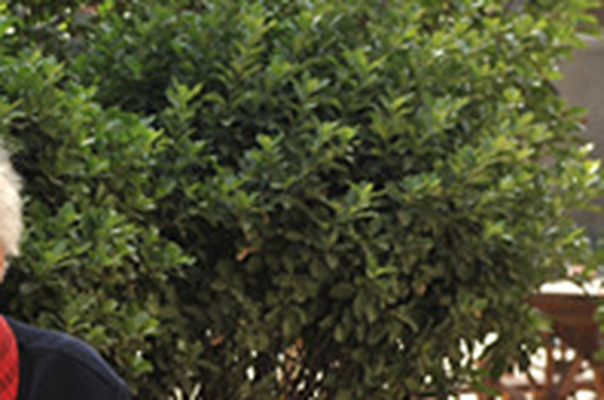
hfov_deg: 11.4
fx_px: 2963
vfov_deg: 7.7
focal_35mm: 177
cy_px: 389
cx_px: -174
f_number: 4
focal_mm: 50
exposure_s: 1/400
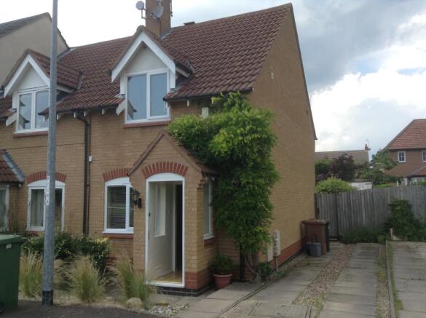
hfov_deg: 55.4
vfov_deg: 42.8
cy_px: 159
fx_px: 406
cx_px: 213
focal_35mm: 33
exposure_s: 1/690
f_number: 2.4
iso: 32
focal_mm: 3.3
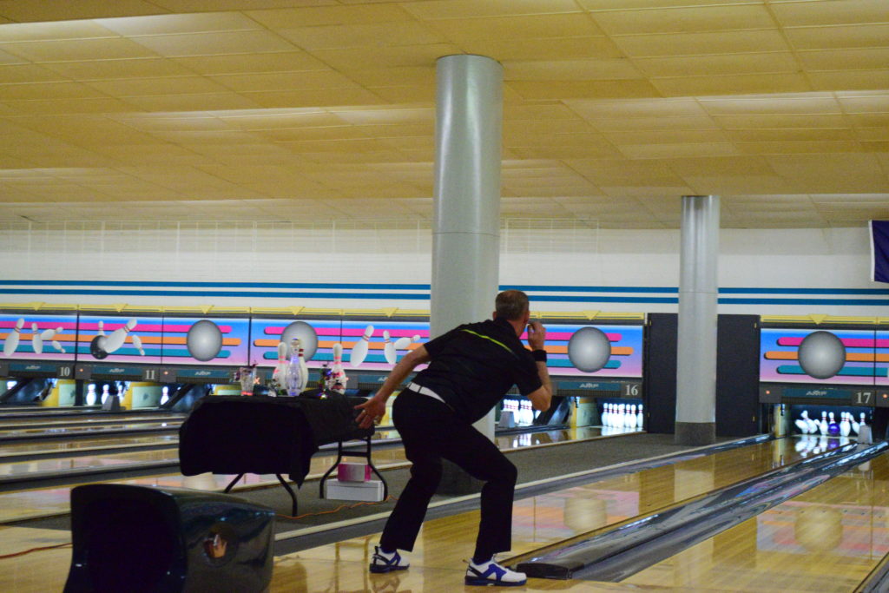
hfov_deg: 30.5
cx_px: 444
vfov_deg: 20.6
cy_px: 296
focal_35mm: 66
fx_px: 1630
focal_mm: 44
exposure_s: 1/160
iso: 10000
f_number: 5.6
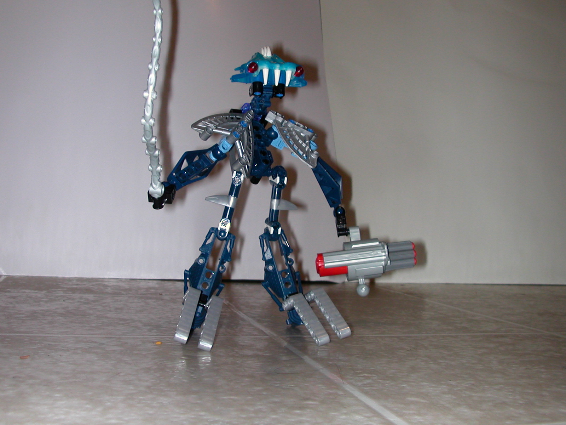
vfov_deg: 33.6
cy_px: 212
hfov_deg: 43.9
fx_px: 703
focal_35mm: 43
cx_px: 283
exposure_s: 1/59.9
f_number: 2.9
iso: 100
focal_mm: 6.6
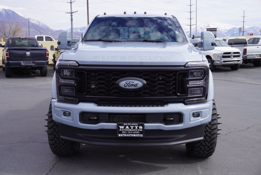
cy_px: 88
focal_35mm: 44
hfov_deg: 44.9
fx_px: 316
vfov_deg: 30.9
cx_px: 130
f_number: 10
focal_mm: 29
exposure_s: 1/125
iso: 100
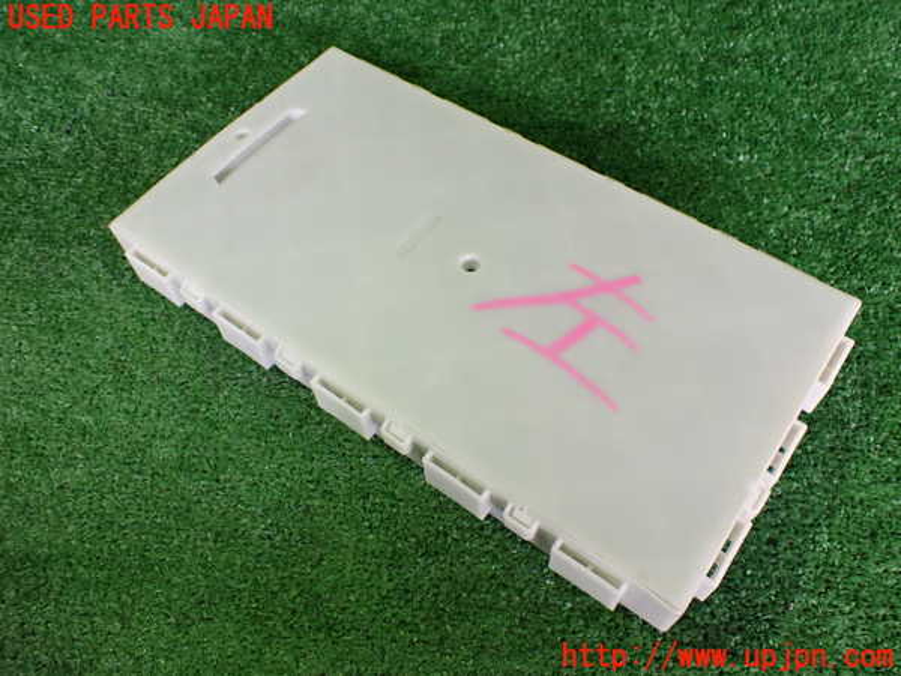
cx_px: 450
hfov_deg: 60.0
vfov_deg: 46.8
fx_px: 781
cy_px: 338
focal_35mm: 30
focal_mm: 5.4
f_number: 2.3
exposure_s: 1/100
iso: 800
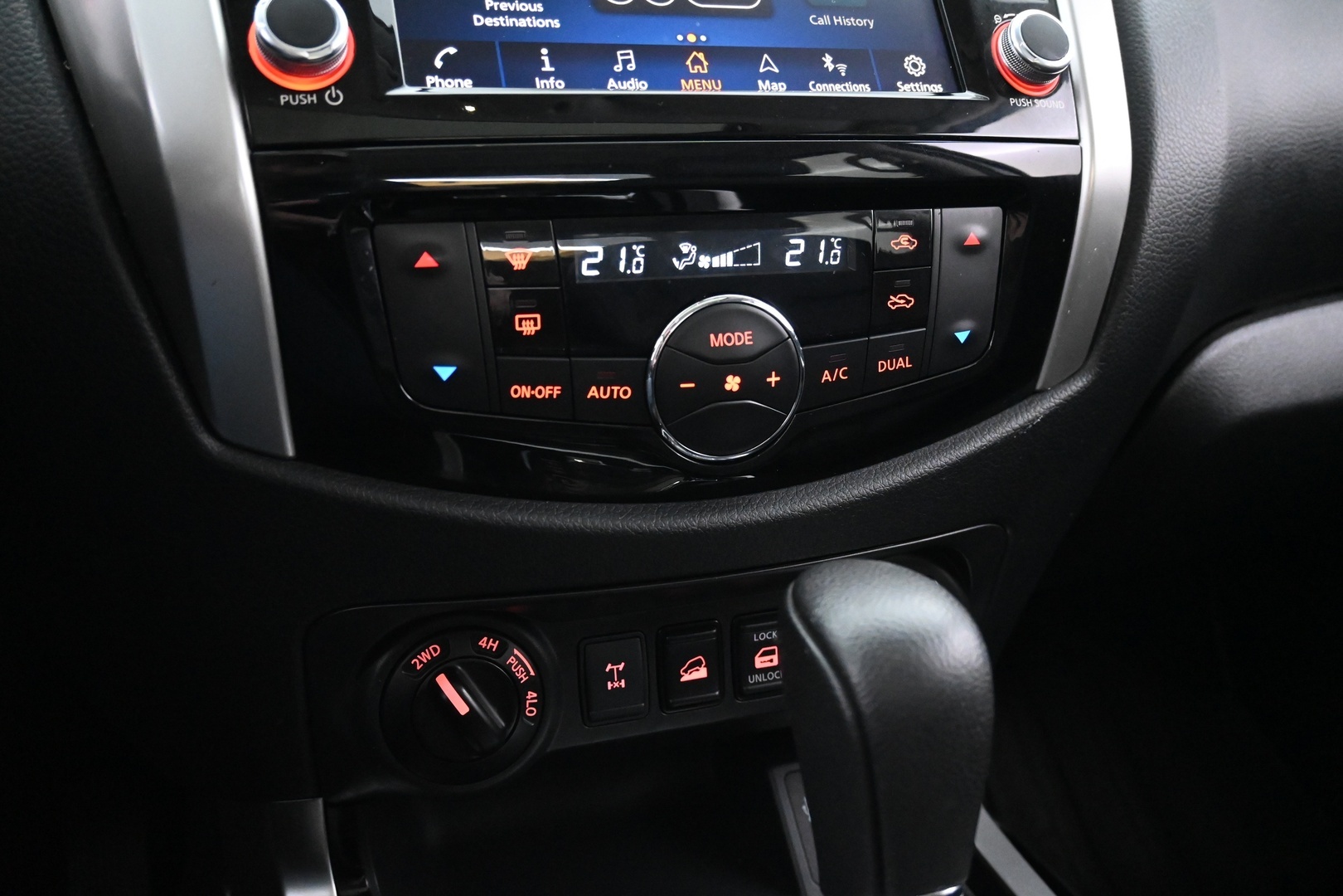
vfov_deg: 41.7
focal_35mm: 32
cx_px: 672
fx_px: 1175
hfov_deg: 59.5
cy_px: 448
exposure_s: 1/30
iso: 5600
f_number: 4
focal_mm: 21
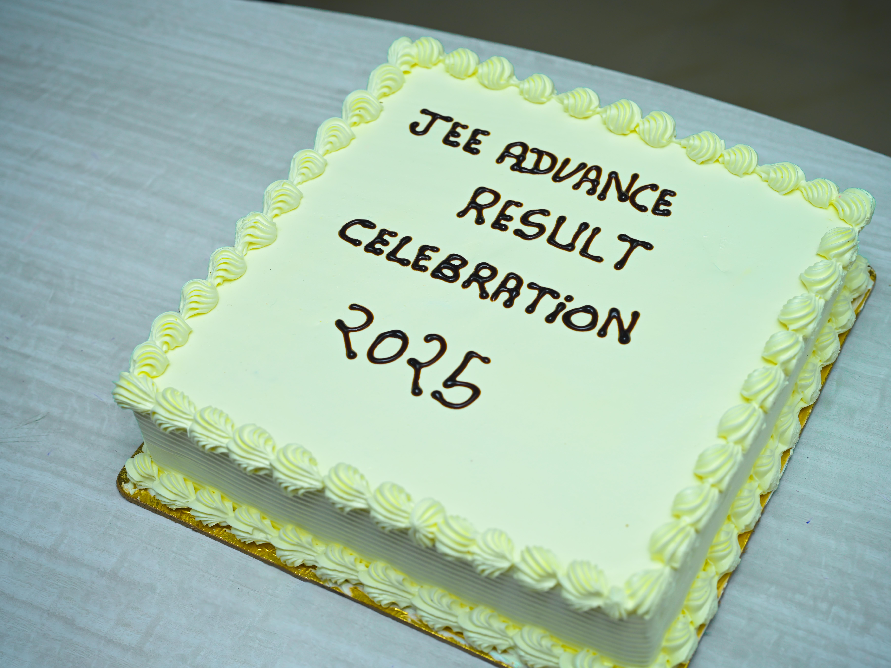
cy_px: 333
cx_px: 469
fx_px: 1519
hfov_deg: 32.7
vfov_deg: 24.8
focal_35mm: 59
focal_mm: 54
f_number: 5
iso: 250
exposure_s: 1/200
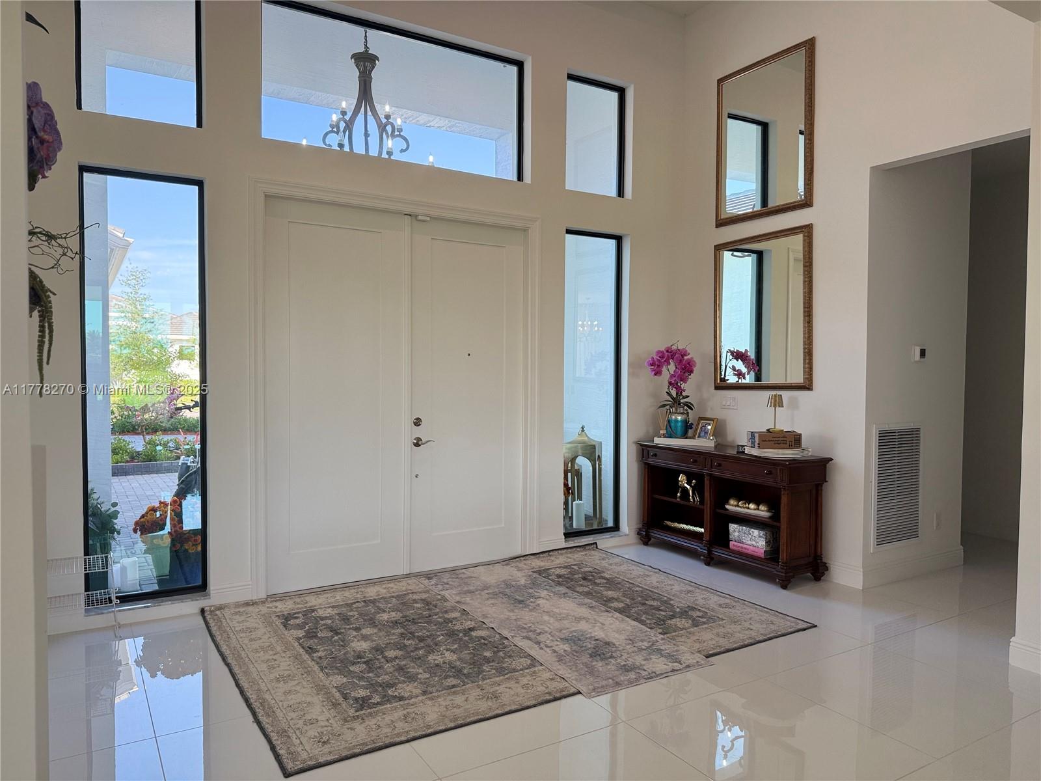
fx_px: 722
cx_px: 520
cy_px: 390
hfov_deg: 71.6
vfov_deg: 56.8
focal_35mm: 24
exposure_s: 1/309
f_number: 1.78
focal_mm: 6.76
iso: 100
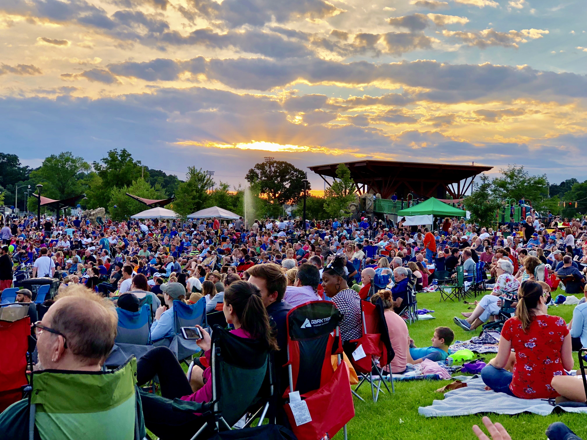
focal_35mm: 57
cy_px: 220
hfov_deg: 33.8
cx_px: 294
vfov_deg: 25.7
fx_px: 967
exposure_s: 1/209
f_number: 2.8
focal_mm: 6.6
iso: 20
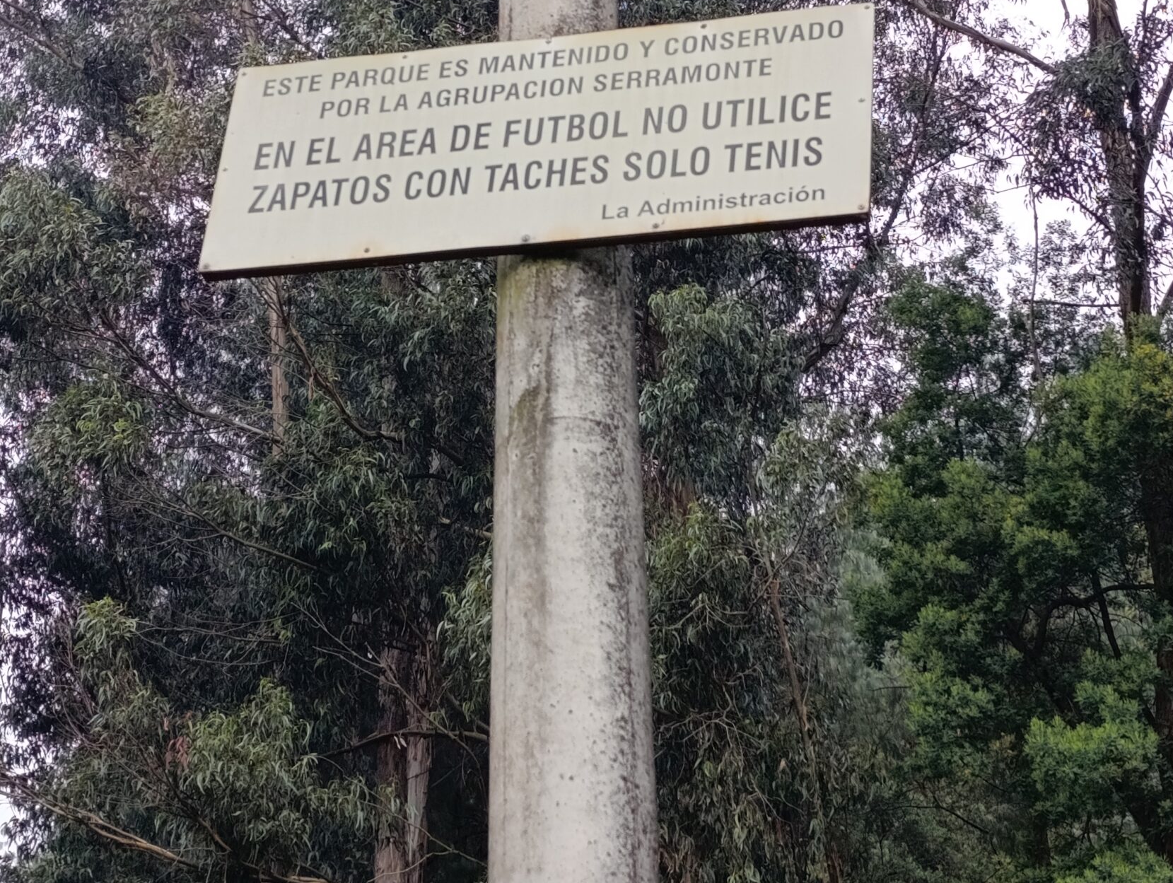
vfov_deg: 20.7
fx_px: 2409
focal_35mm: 71
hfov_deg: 27.4
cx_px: 611
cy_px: 298
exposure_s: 1/120
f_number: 1.6
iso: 100
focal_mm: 6.14
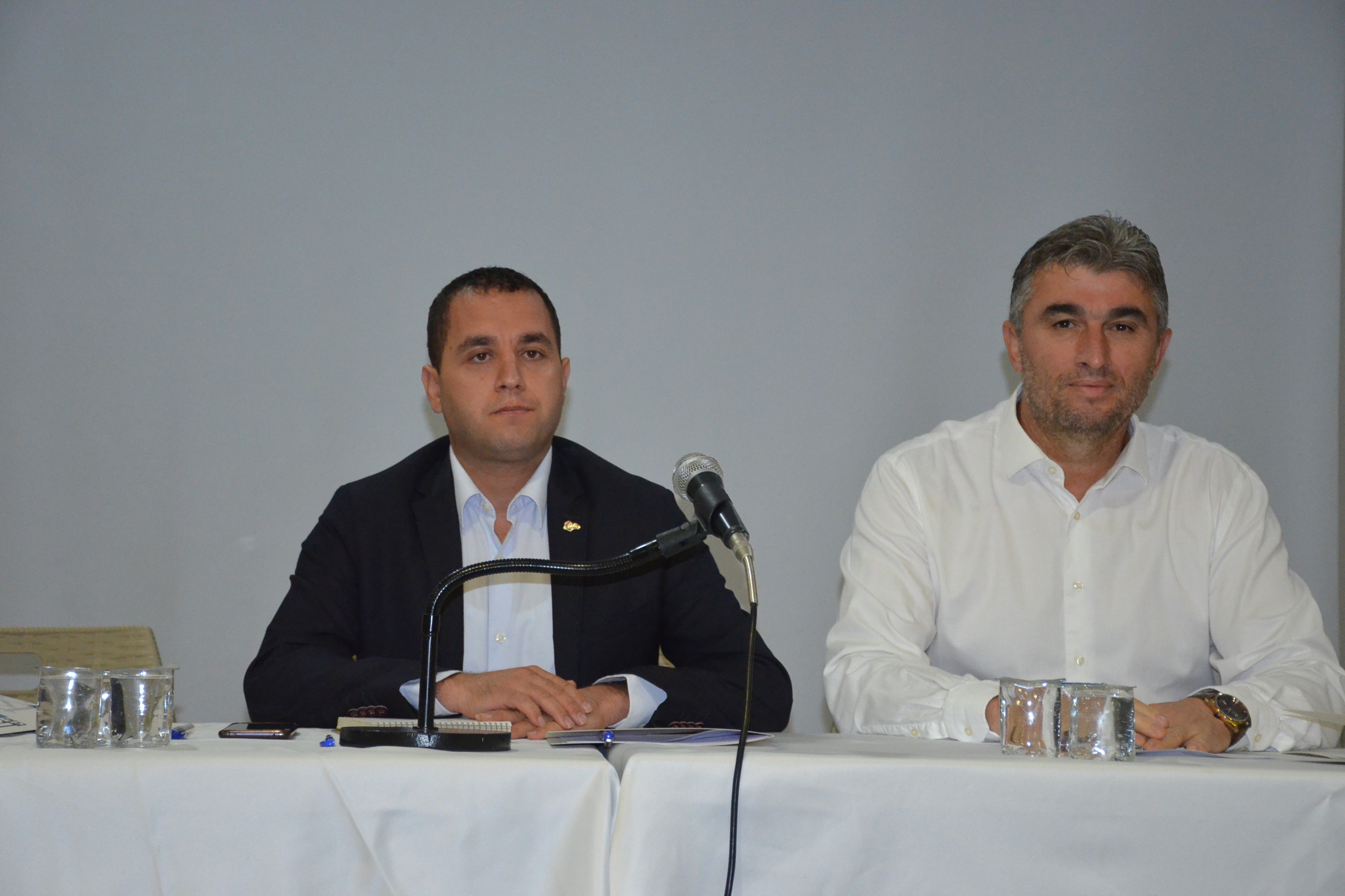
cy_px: 451
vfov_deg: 17.3
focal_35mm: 79
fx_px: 2951
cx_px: 669
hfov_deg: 25.7
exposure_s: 1/60
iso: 3200
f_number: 4.8
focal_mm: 52
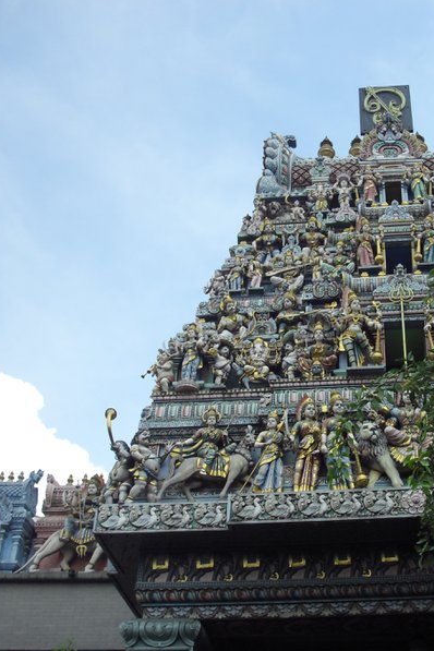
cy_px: 325
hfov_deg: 25.1
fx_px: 958
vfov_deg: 37.5
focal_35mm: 53
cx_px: 339
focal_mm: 6.2
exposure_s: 1/200
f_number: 8
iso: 100
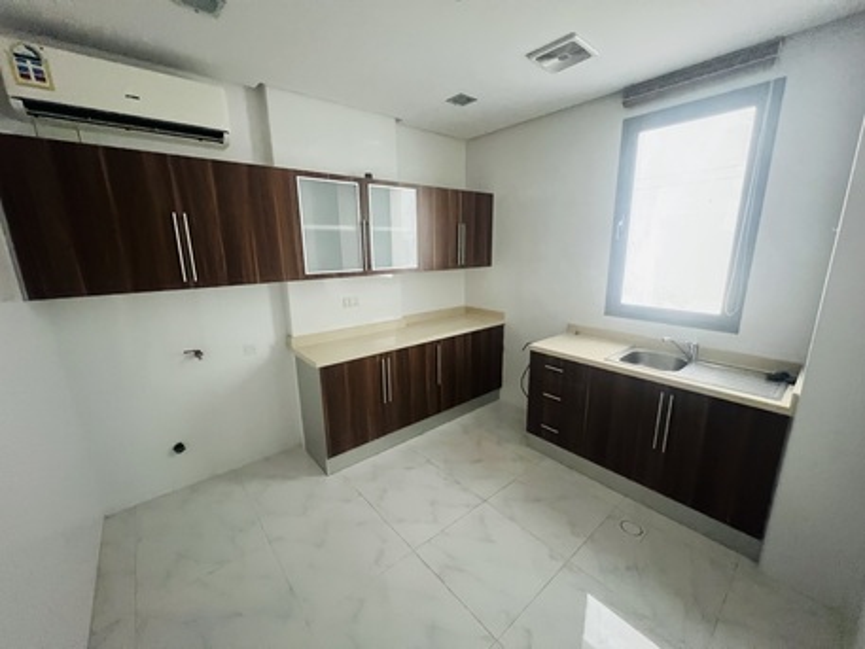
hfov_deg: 106.2
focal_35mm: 13
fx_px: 325
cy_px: 324
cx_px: 432
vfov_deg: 89.9
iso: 1000
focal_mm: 1.57
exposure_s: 1/60
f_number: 1.8
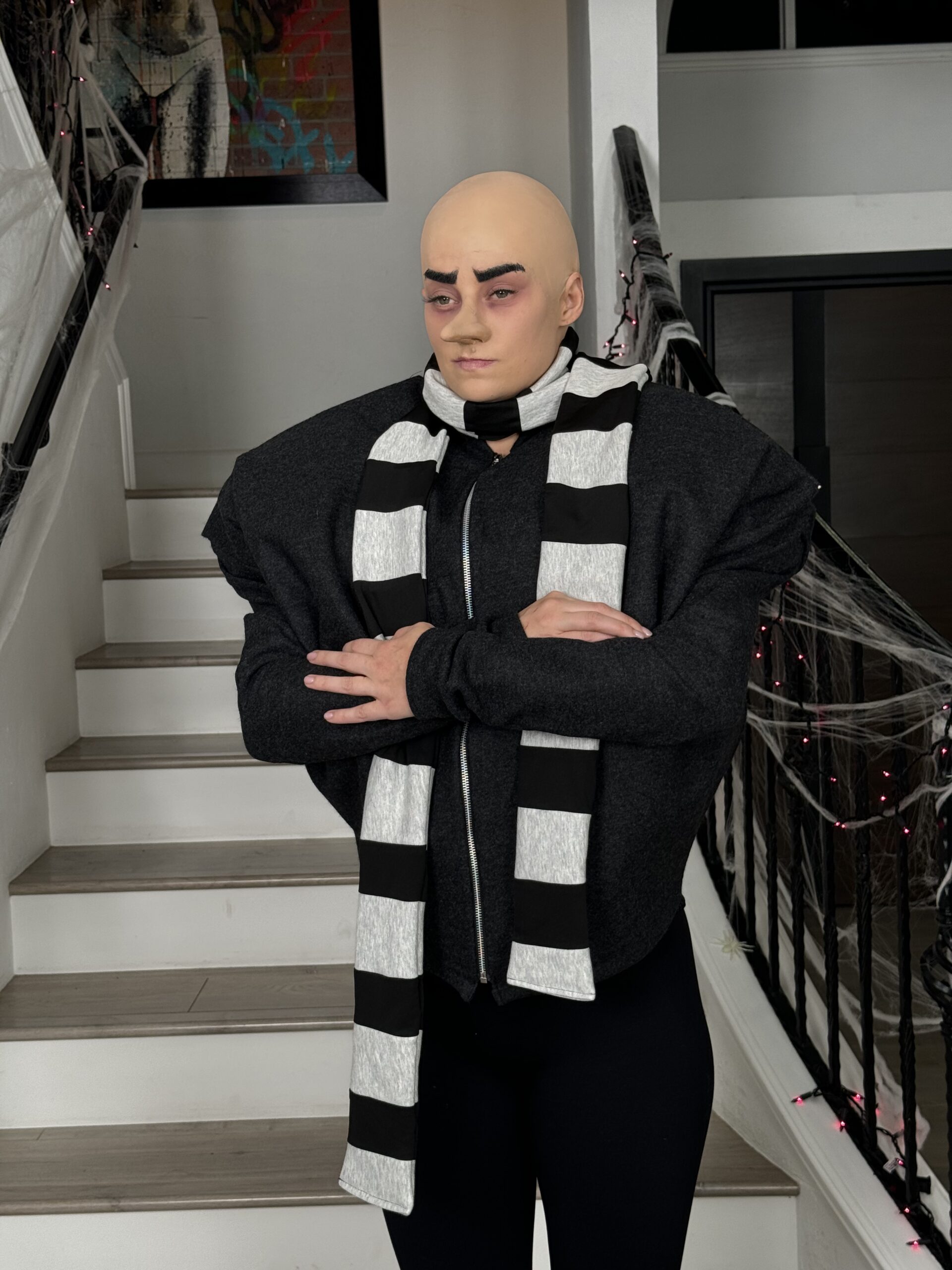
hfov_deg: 30.3
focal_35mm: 48
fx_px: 1760
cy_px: 635
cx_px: 476
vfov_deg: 39.7
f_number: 1.78
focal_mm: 6.76
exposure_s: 1/120
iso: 50
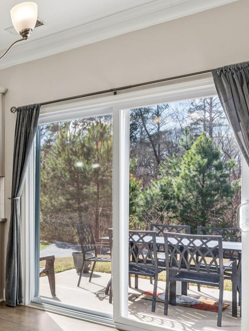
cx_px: -84
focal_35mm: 39
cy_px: 193
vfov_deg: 48.0
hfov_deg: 29.1
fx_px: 371
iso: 100
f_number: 10
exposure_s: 1/13
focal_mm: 16.3
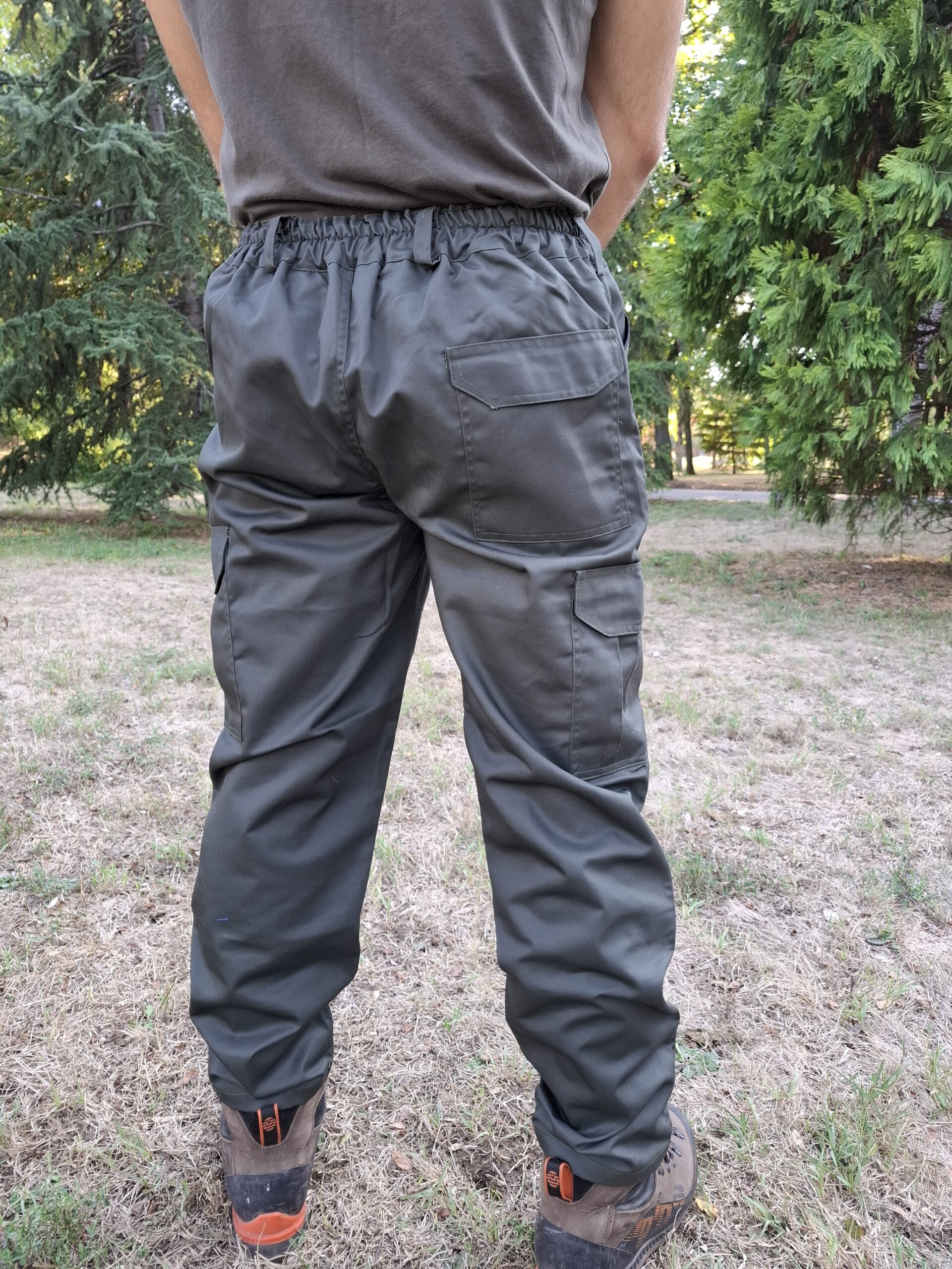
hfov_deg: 58.9
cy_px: 634
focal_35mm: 23
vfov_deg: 73.9
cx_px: 476
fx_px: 843
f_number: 1.8
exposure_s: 1/100
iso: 100
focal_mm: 5.54
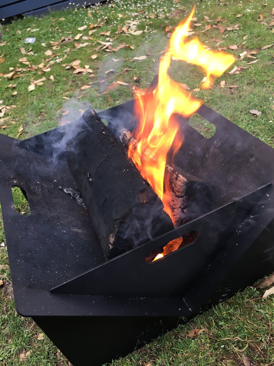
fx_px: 306
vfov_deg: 61.7
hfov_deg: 48.2
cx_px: 137
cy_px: 183
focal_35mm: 29
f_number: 2.2
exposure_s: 1/33
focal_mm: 4.15
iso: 25
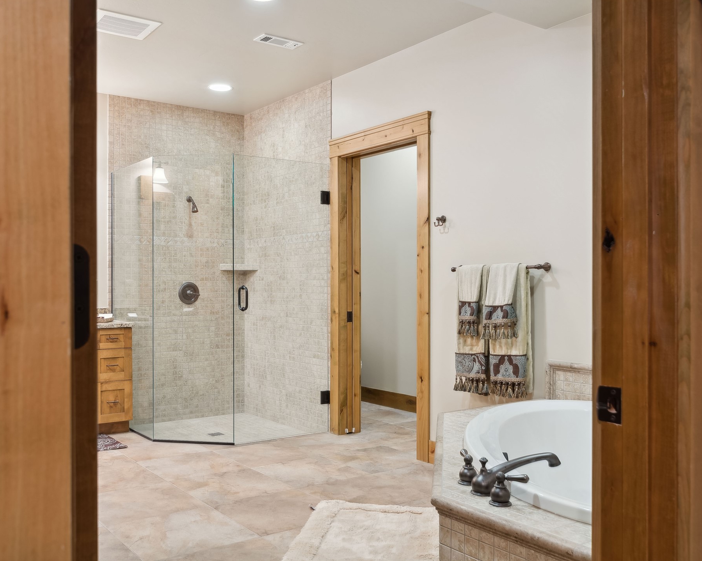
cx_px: 320
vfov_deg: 43.4
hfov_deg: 52.8
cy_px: 280
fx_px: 706
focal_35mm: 34
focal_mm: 20
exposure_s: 1/1.67
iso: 100
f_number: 6.3
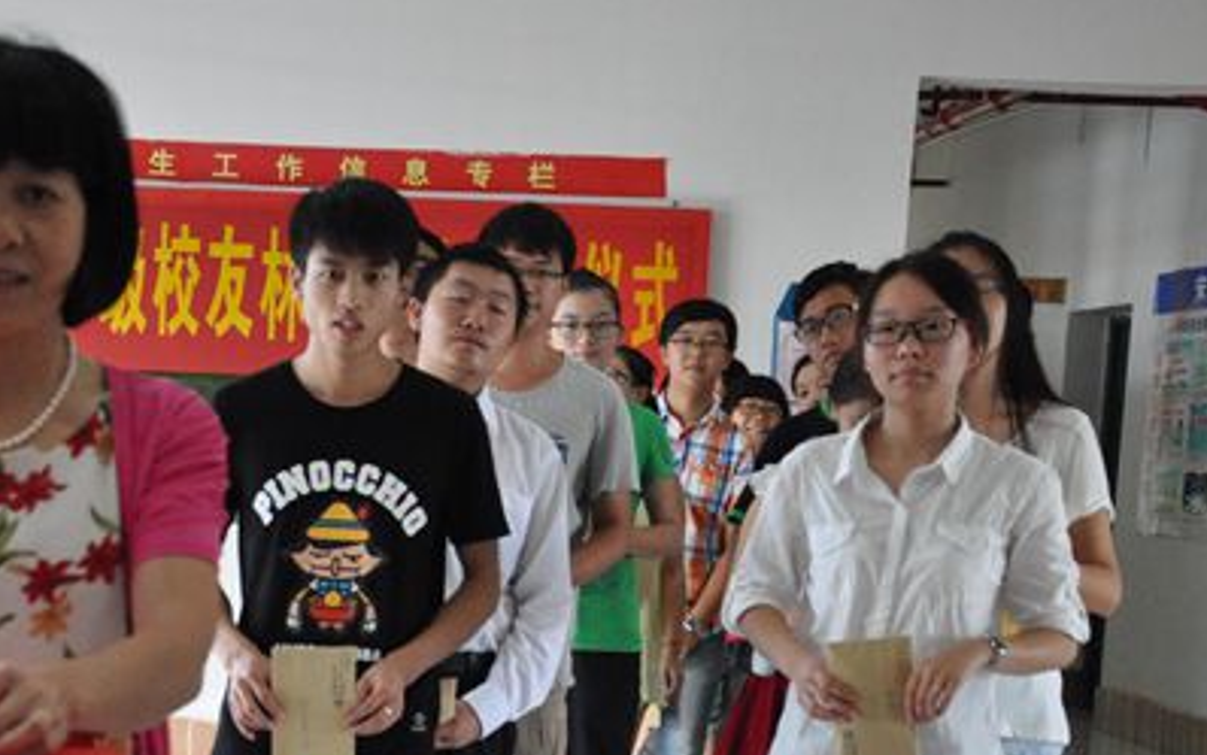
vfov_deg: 17.6
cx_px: 321
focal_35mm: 73
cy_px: 664
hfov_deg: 27.9
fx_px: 2402
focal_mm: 28
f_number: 4
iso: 2500
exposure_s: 1/50
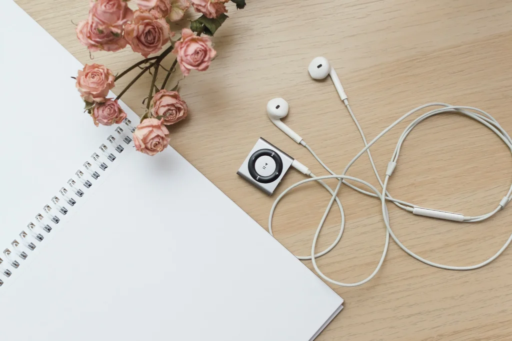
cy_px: 170
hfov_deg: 37.8
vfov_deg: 25.8
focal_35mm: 52
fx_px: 747
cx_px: 256
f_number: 5
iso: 400
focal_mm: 35
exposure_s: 1/50
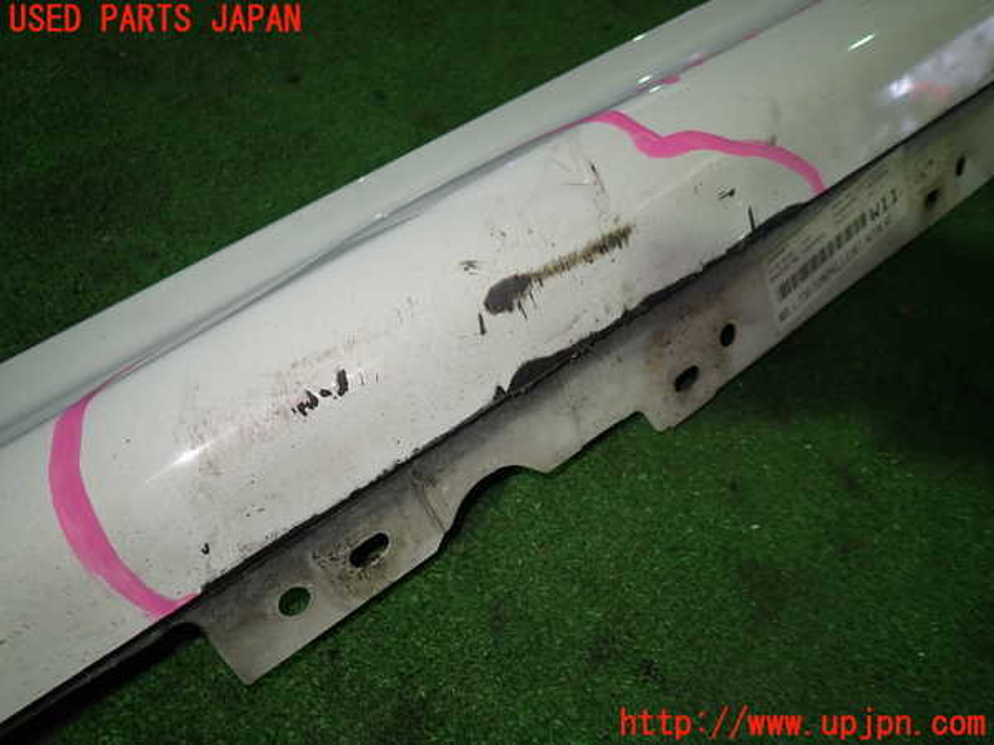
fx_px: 718
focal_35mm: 25
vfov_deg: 54.9
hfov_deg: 69.4
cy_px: 372
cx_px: 497
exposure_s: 1/50
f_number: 2
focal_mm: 4.5
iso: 200
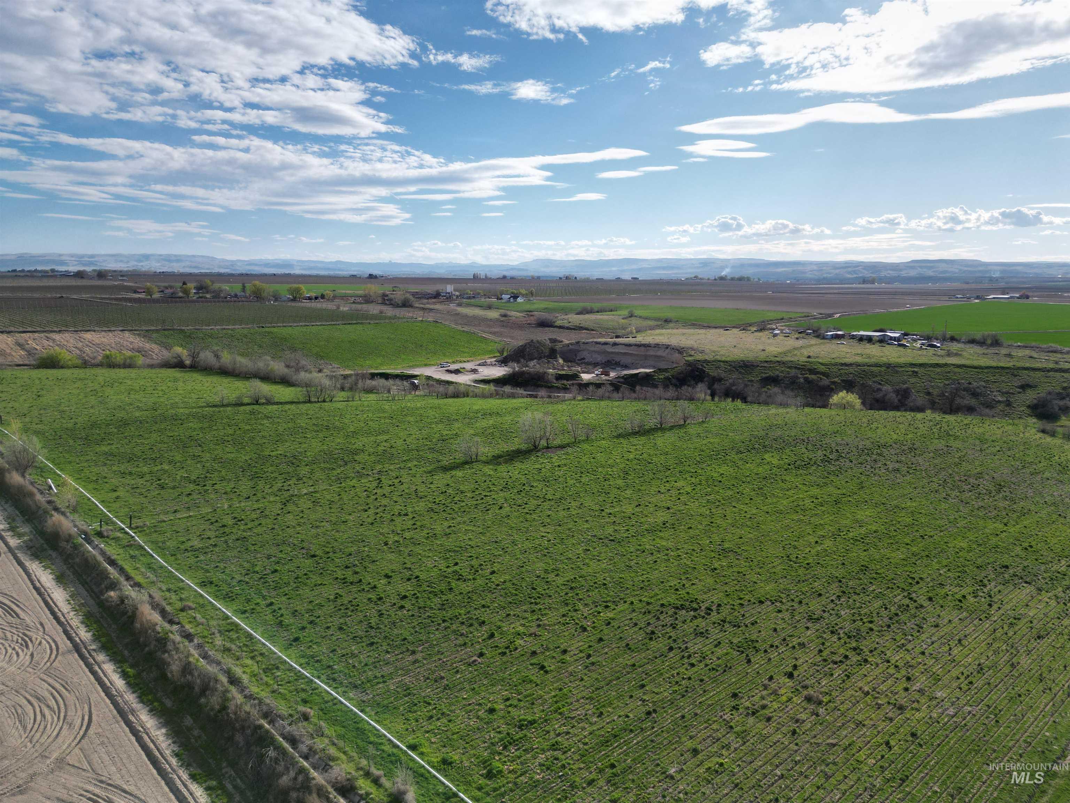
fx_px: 742
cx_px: 535
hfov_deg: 71.6
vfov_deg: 56.8
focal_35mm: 24
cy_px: 402
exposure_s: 1/5000
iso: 120
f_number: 1.7
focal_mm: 6.72
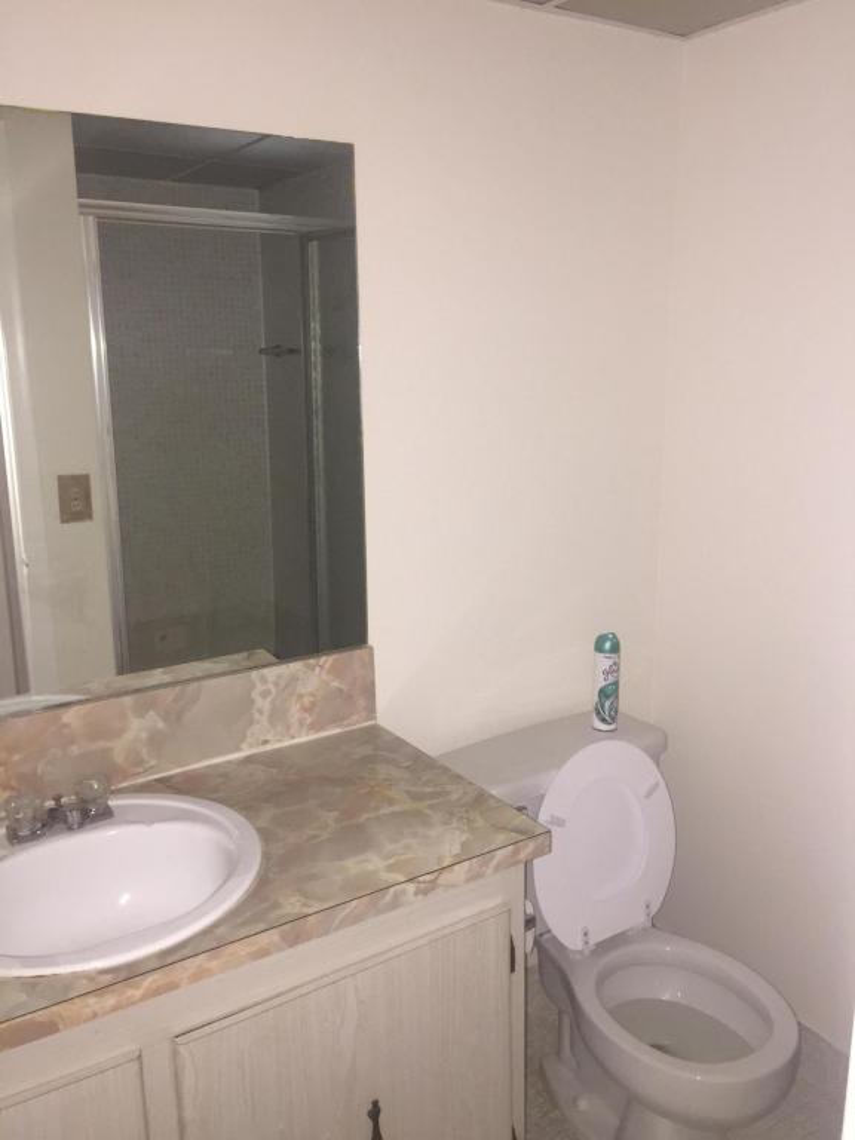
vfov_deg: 61.7
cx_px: 428
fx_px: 955
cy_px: 570
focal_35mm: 29
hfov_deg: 48.2
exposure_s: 1/16
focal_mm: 4.15
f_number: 2.2
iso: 125
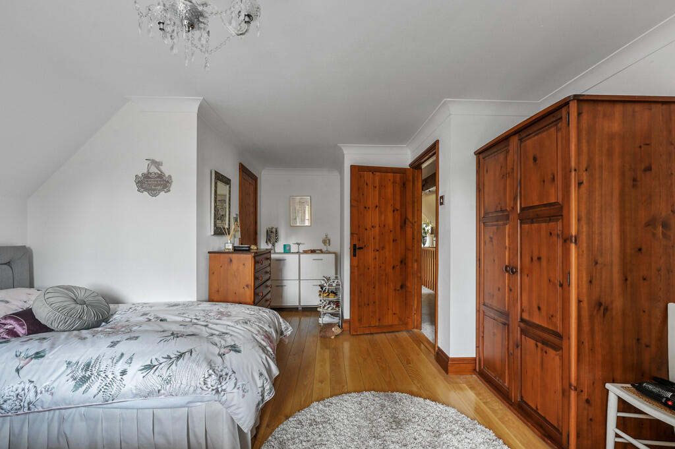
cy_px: 224
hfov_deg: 104.3
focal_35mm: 14
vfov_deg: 81.1
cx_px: 338
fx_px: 262
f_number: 8
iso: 400
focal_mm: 14
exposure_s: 2
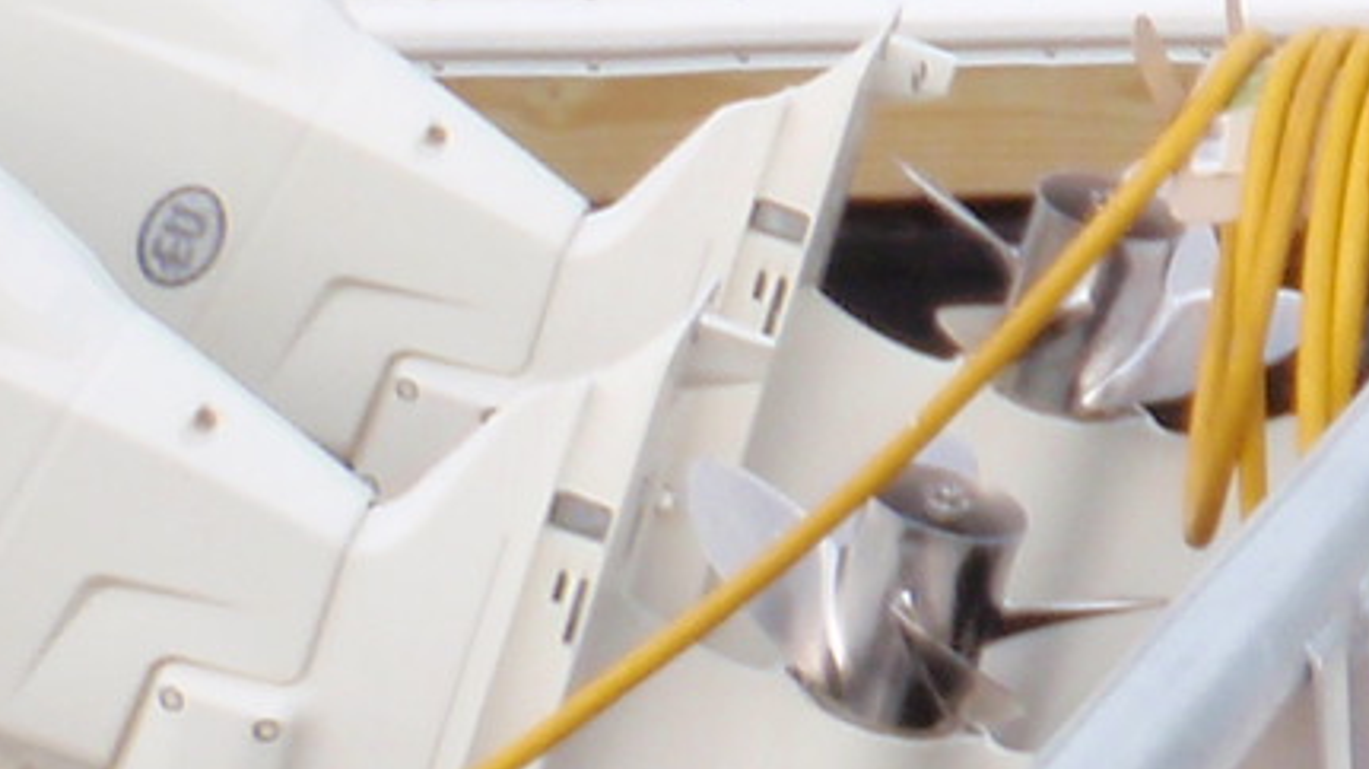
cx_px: 2478
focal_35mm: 272
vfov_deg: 4.4
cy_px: -321
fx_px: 9869
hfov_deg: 7.7
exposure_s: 1/50
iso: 64
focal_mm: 7.57
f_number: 4.3
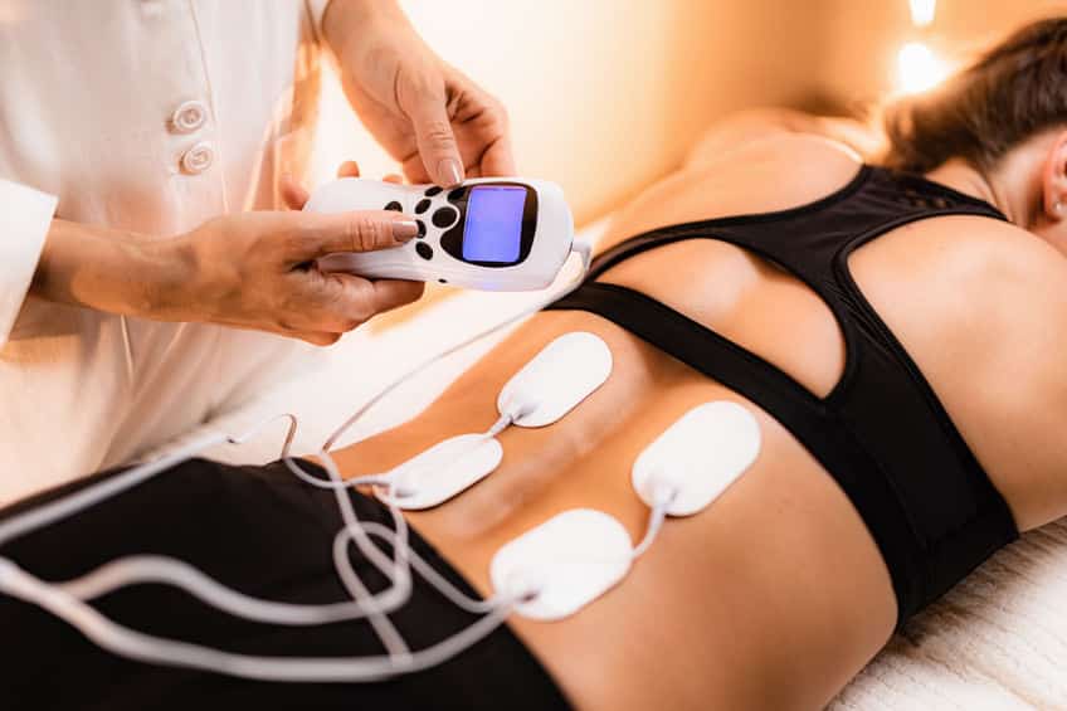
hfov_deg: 54.4
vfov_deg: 37.8
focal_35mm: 35
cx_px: 534
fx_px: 1037
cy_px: 356
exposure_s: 1/125
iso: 64
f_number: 1.6
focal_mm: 35
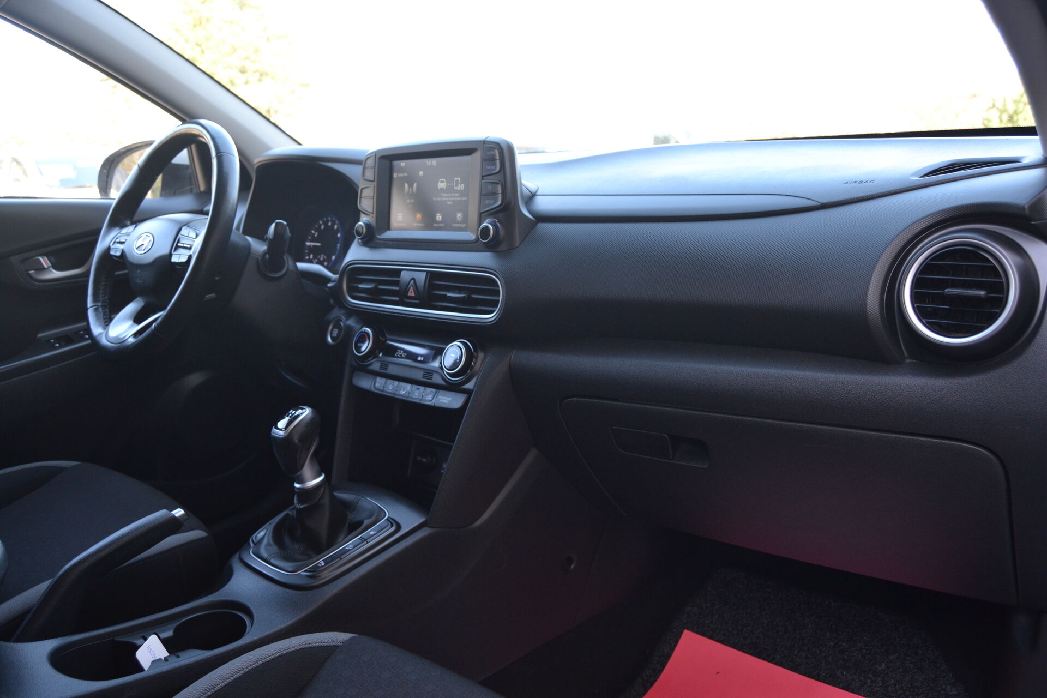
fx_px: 785
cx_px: 524
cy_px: 349
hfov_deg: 67.4
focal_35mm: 27
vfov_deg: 47.9
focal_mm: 18
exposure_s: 1/100
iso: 400
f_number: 5
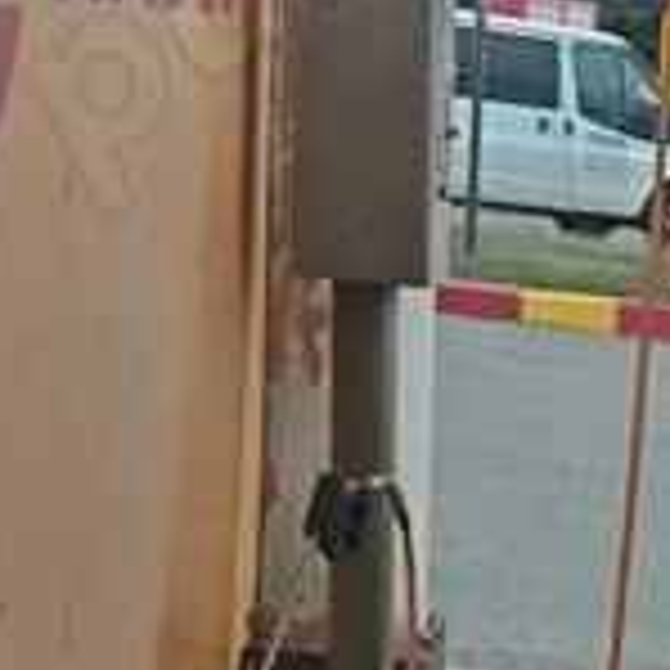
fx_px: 4161
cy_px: 1192
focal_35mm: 190
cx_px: 2082
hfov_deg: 7.8
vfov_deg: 8.8
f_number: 1.75
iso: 100
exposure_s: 1/287
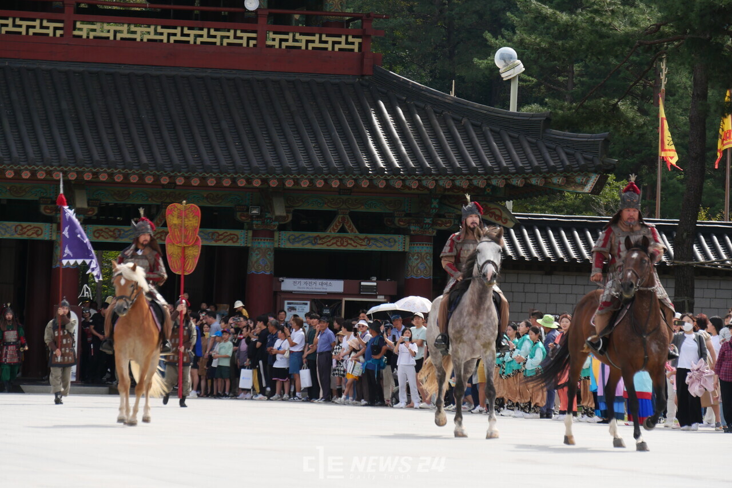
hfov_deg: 10.8
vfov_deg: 7.2
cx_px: 366
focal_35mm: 191
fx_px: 3883
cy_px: 244
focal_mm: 92
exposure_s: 1/400
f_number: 6.3
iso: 200
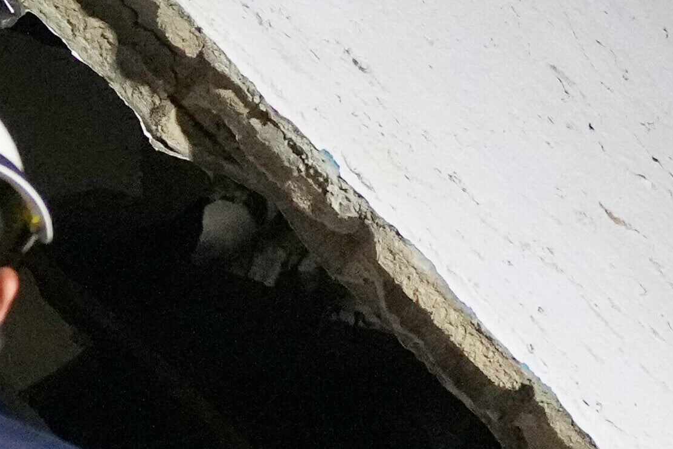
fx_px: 15517
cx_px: -372
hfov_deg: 2.5
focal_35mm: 830
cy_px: -39
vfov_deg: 1.7
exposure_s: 1/1000
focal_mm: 107
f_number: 4.5
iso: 8000
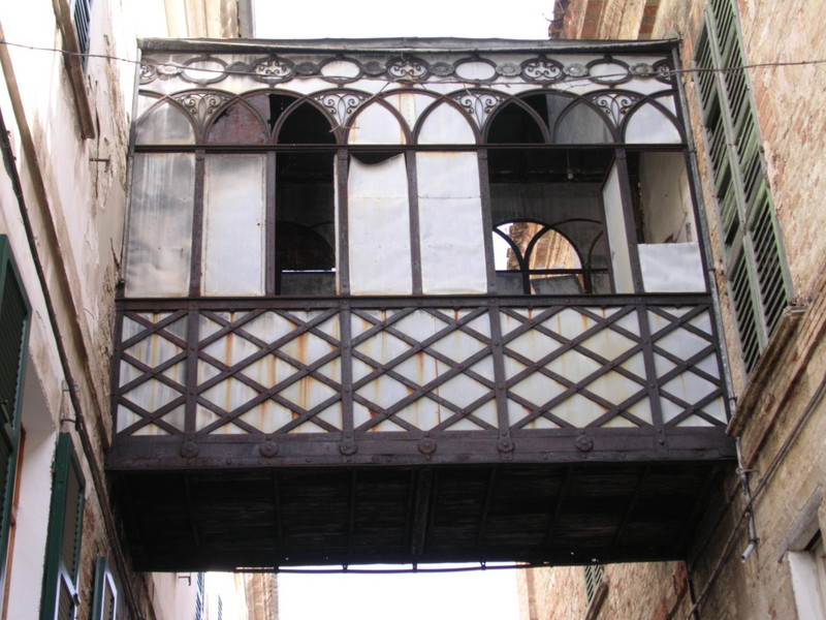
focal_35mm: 63
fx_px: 1503
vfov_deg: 23.3
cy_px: 310
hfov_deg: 30.7
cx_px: 413
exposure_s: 1/152
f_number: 3.5
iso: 100
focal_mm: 9.6
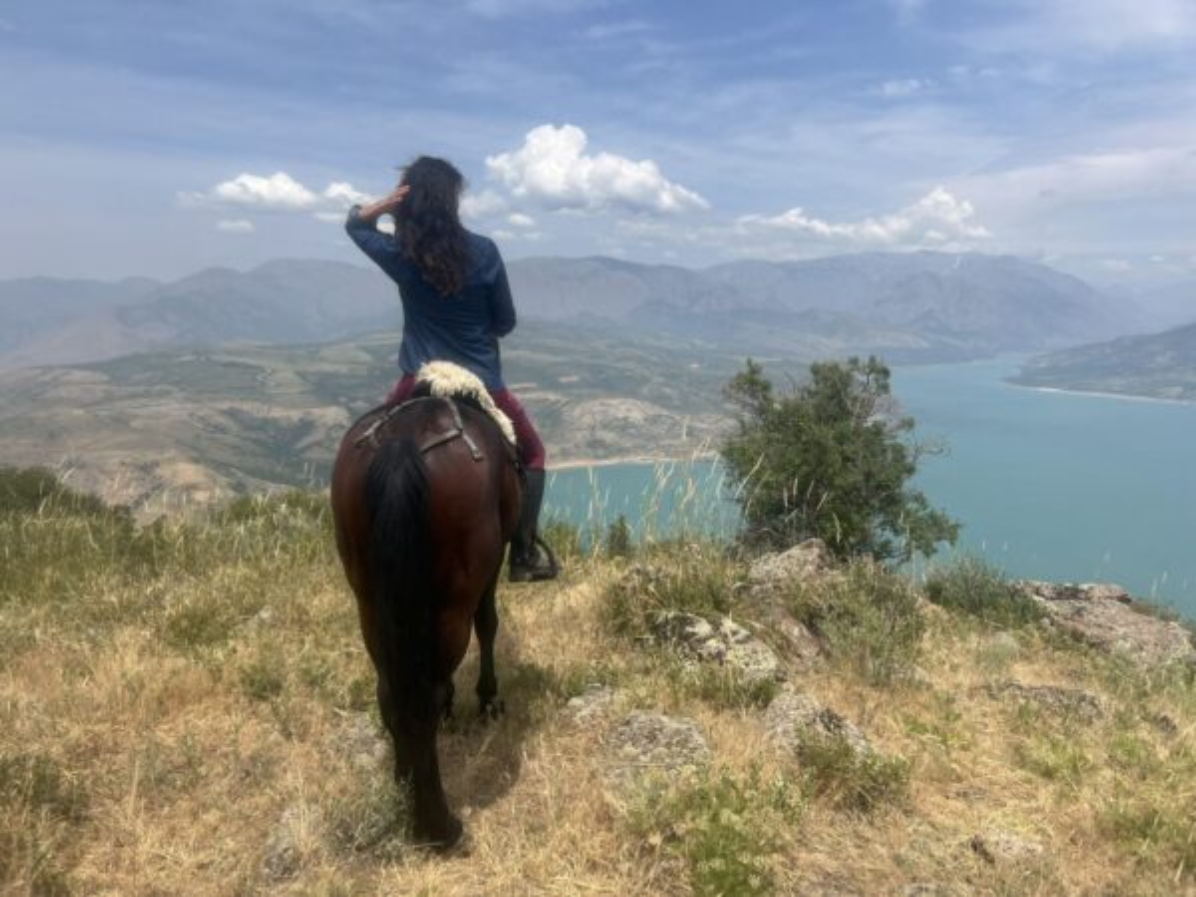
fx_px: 898
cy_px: 448
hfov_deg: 67.3
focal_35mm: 26
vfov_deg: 53.1
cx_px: 598
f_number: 1.5
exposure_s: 1/5882
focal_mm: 5.7
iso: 50
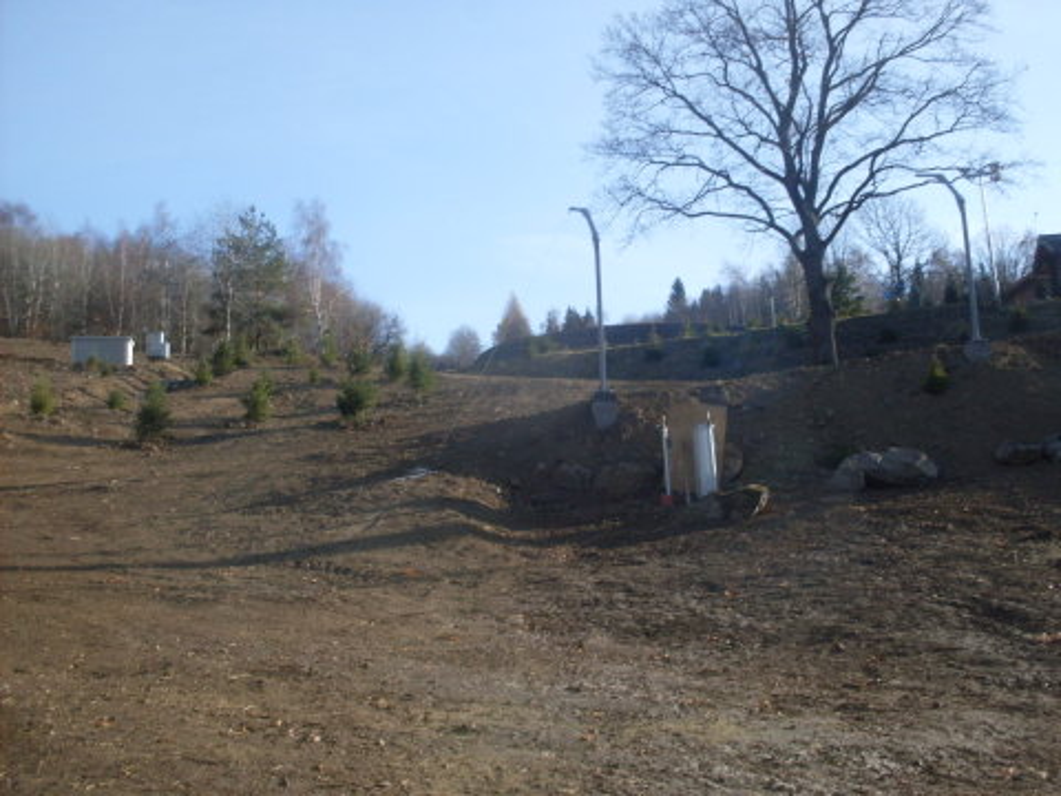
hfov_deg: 49.0
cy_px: 398
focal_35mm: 38
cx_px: 530
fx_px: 1165
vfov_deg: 37.7
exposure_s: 1/125
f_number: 8.4
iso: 80
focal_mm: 6.3
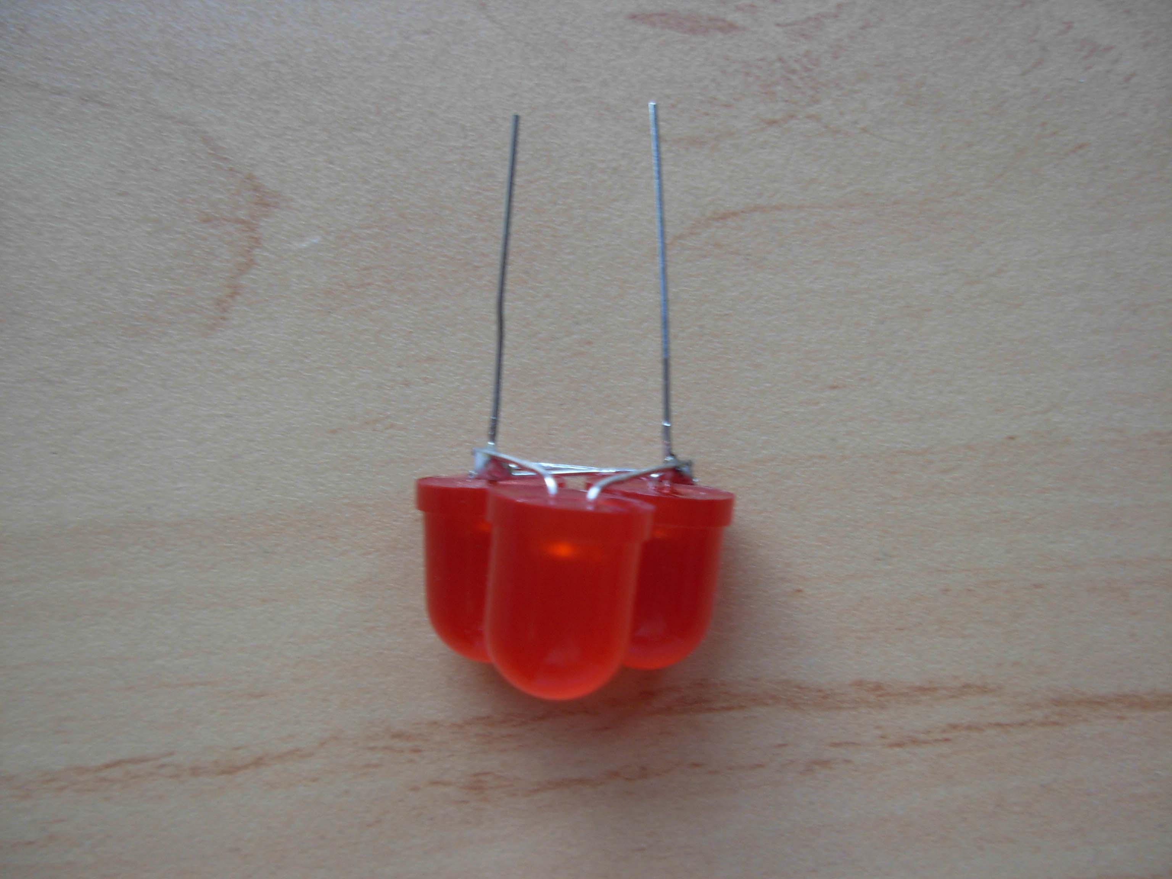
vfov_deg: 37.7
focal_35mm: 38
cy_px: 440
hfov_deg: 49.0
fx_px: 1287
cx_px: 586
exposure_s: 1/30.2
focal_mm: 6.3
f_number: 2.9
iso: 79
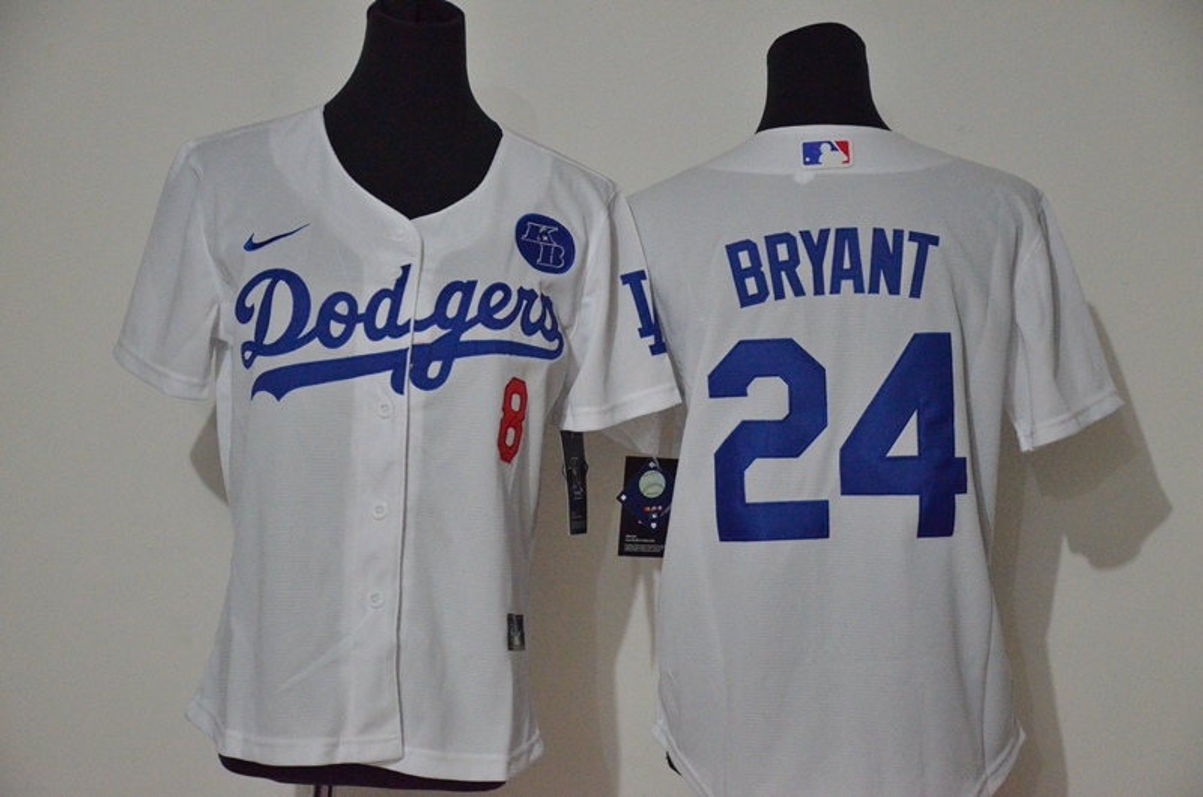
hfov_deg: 22.7
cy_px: 398
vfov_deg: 15.1
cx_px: 602
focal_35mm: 90
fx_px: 3001
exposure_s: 1/60
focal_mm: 60
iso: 4000
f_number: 5
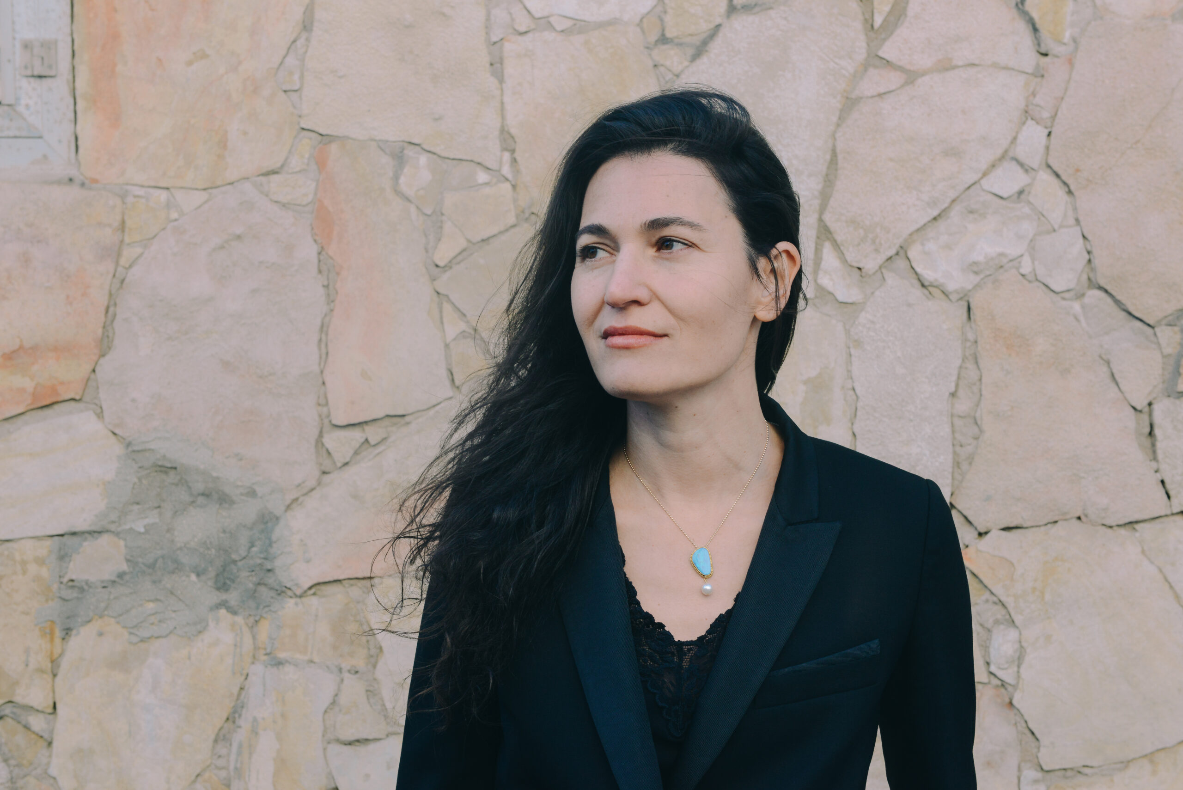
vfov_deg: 24.2
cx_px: 592
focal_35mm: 56
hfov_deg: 35.6
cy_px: 395
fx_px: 1841
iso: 1000
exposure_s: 1/160
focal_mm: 56
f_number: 11
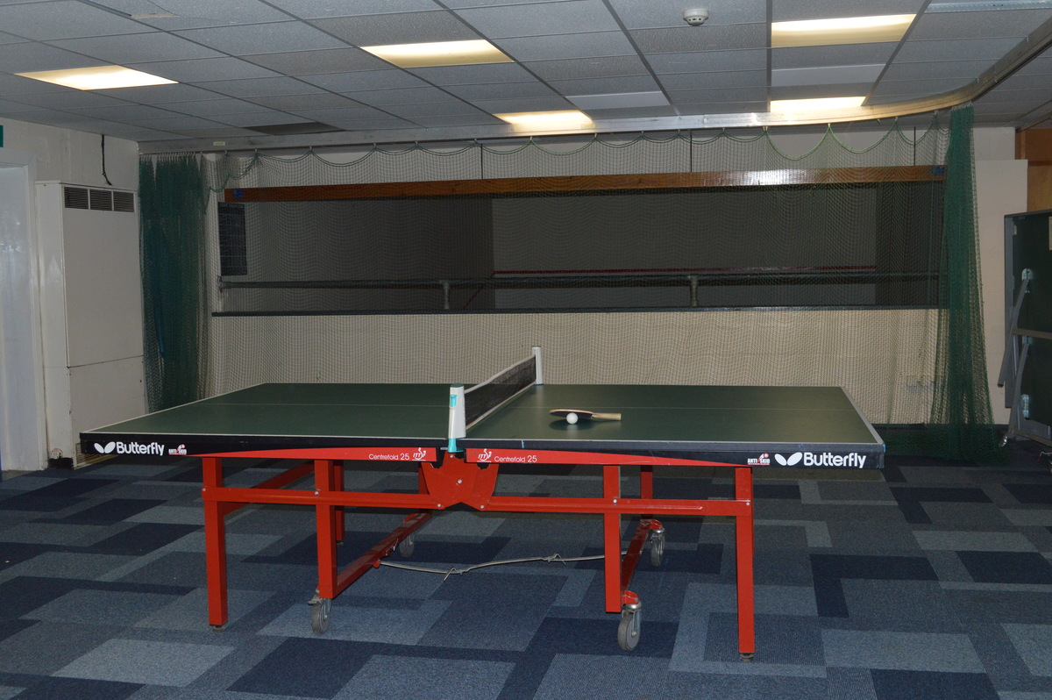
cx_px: 526
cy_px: 350
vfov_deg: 36.8
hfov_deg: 53.2
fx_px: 1051
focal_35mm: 36
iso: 800
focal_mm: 24
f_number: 8
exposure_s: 1/60
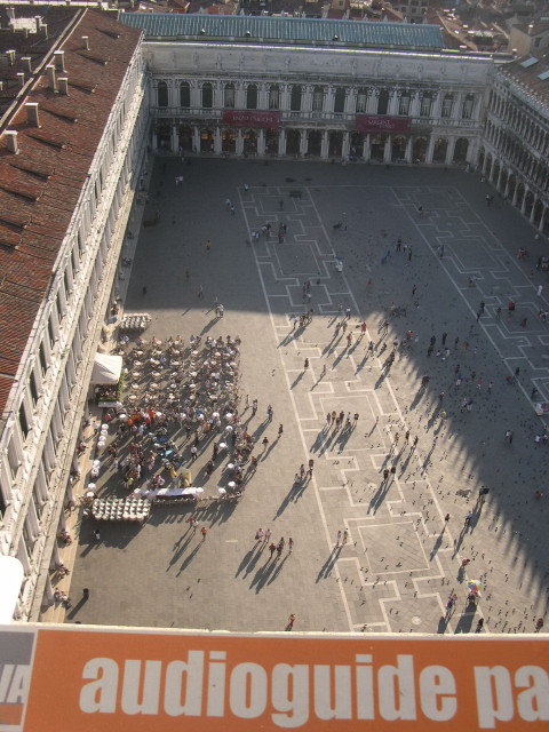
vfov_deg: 49.0
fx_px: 804
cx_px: 274
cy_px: 366
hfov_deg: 37.7
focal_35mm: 38
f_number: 7.6
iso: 100
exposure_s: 1/98.1
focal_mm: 8
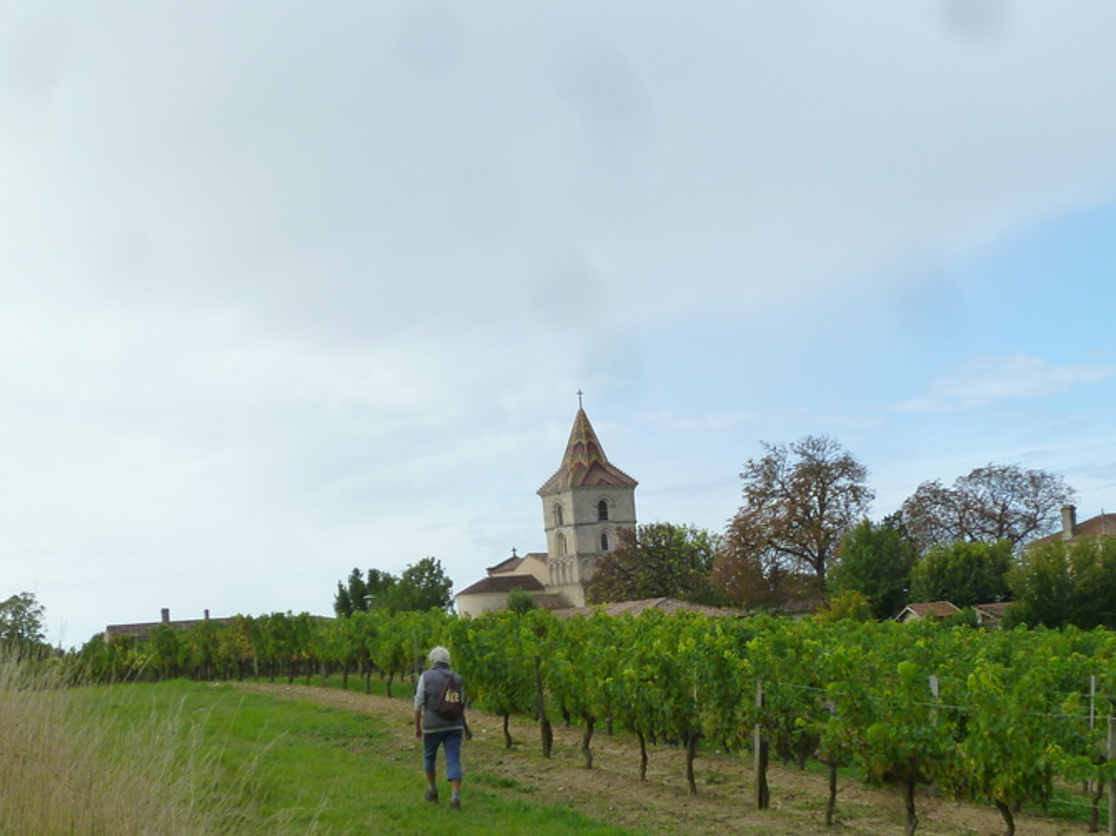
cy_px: 566
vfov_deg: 27.8
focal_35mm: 52
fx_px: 1676
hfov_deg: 36.8
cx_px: 640
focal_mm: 6.1
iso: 125
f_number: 4
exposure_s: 1/400
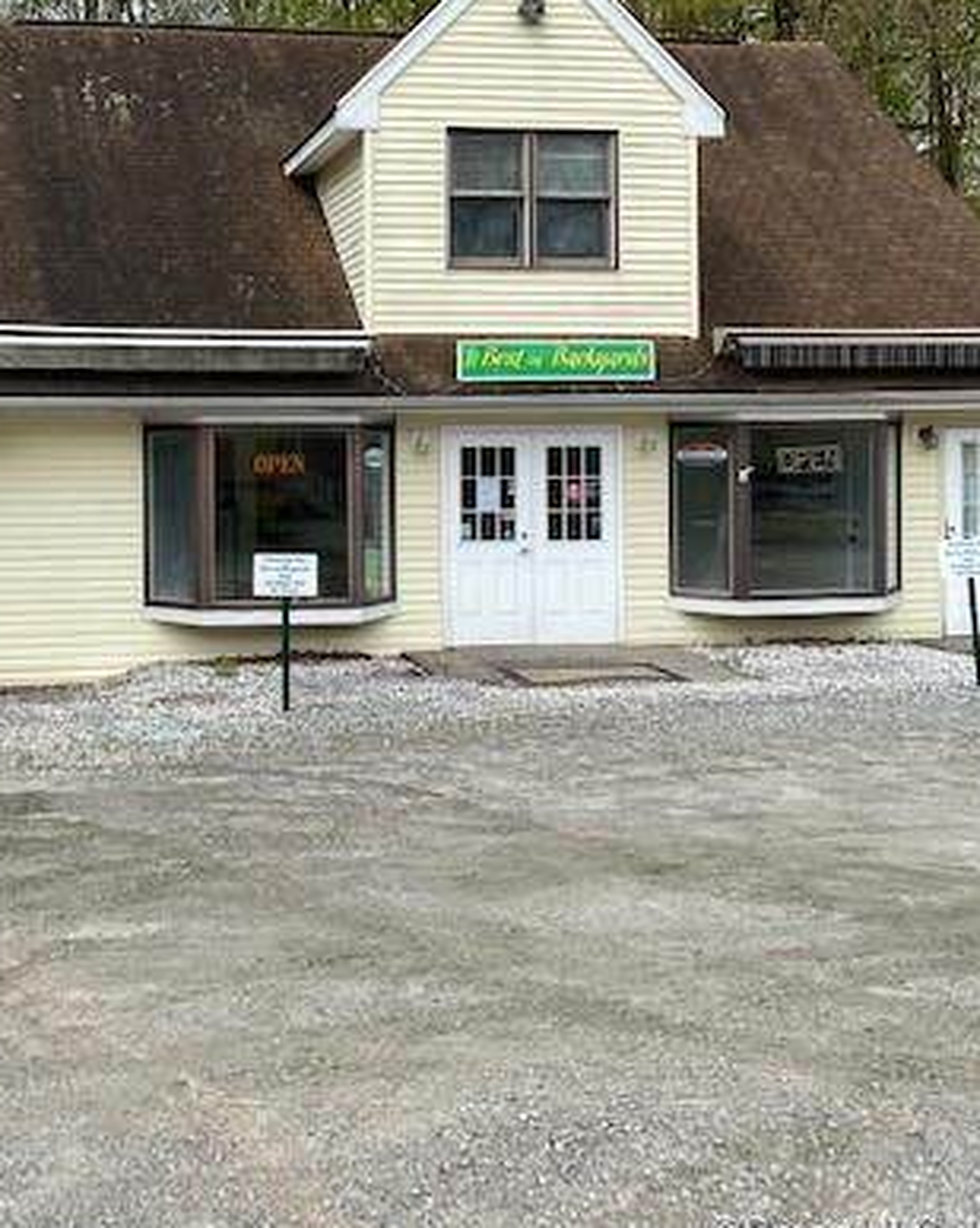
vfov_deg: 43.7
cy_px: 501
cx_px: 152
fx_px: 1525
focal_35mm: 42
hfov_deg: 34.2
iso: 32
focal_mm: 4.25
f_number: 1.8
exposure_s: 1/2315
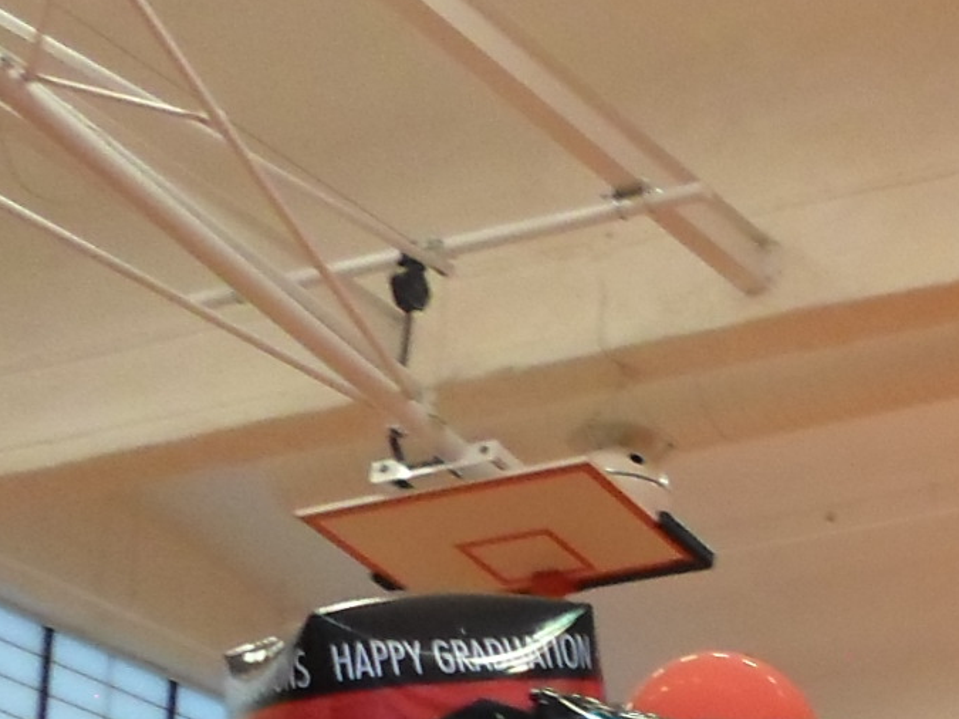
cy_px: 1078
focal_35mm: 96
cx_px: 1713
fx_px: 2659
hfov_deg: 17.0
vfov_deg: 14.4
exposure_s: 1/30
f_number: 2.5
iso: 200
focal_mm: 4.5
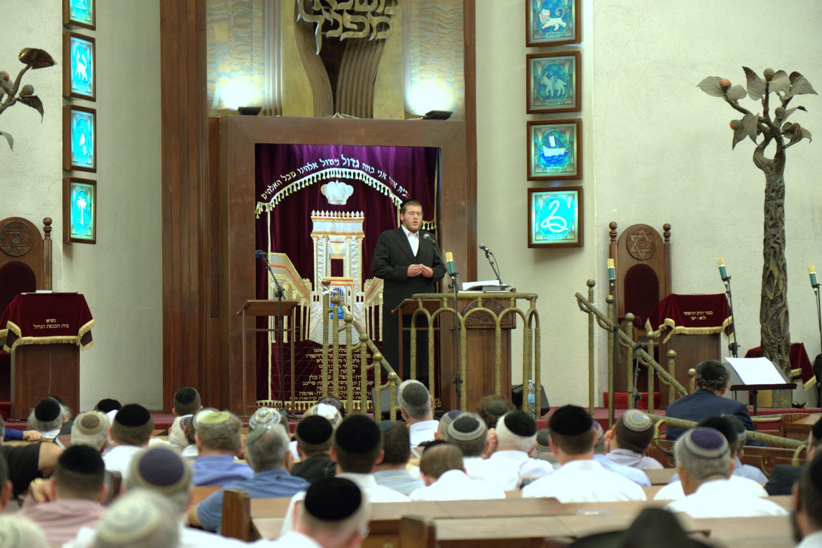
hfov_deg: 18.1
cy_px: 273
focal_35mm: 113
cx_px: 412
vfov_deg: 12.1
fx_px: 2580
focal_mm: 75
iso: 800
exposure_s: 1/80
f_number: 2.8
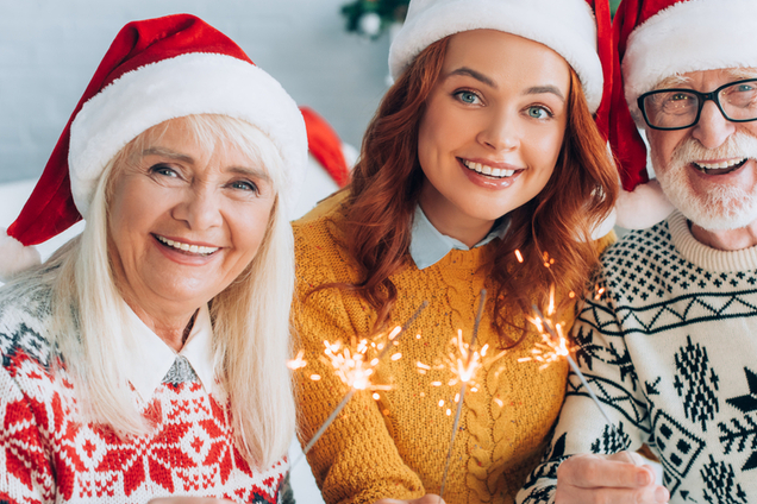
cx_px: 448
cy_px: 275
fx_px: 1388
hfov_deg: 30.4
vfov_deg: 20.6
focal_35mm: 66
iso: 400
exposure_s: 1/200
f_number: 3.5
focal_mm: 50
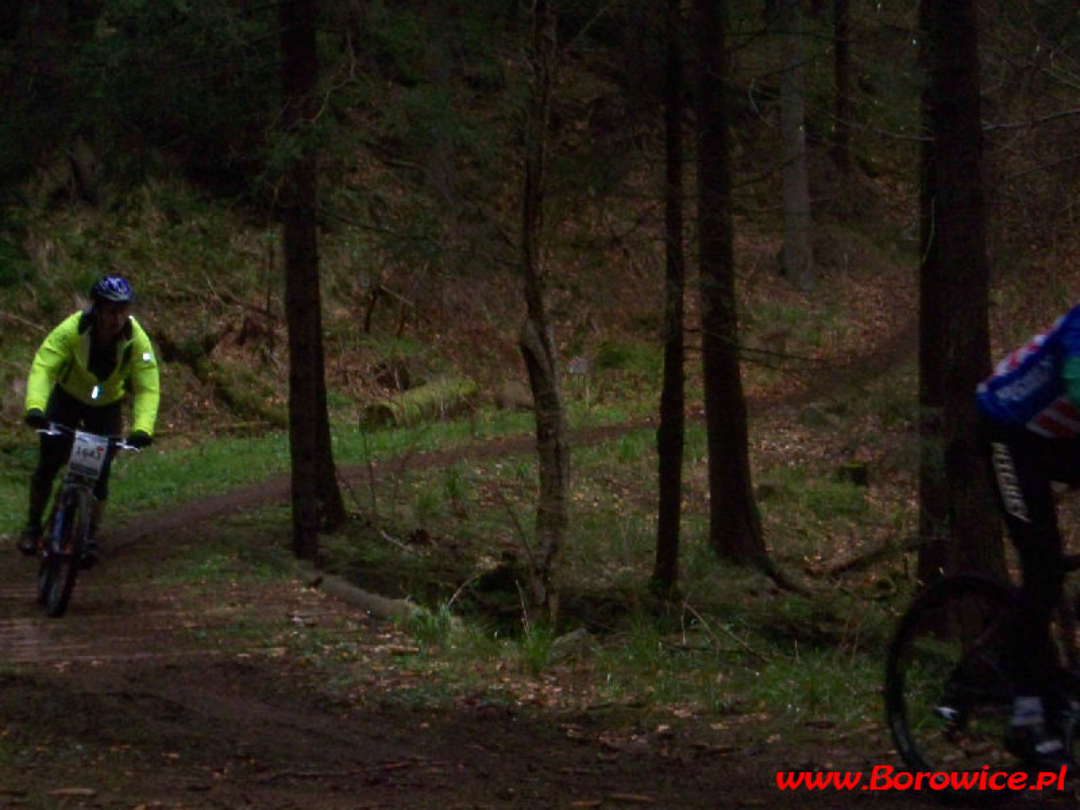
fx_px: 3650
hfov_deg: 16.8
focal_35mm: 117
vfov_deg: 12.7
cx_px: 540
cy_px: 405
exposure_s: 1/125
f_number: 4.4
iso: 400
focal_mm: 19.2
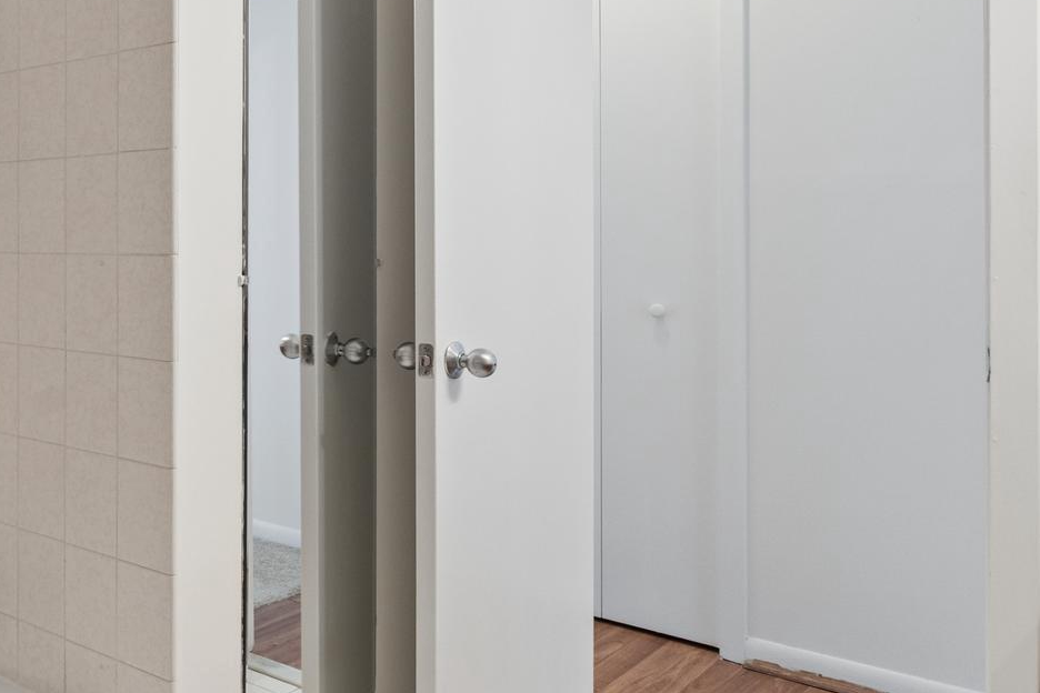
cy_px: 262
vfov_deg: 37.6
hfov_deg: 44.4
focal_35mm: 35
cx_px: -49
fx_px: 1011
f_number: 7.1
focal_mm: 16
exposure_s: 1/13
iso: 1250
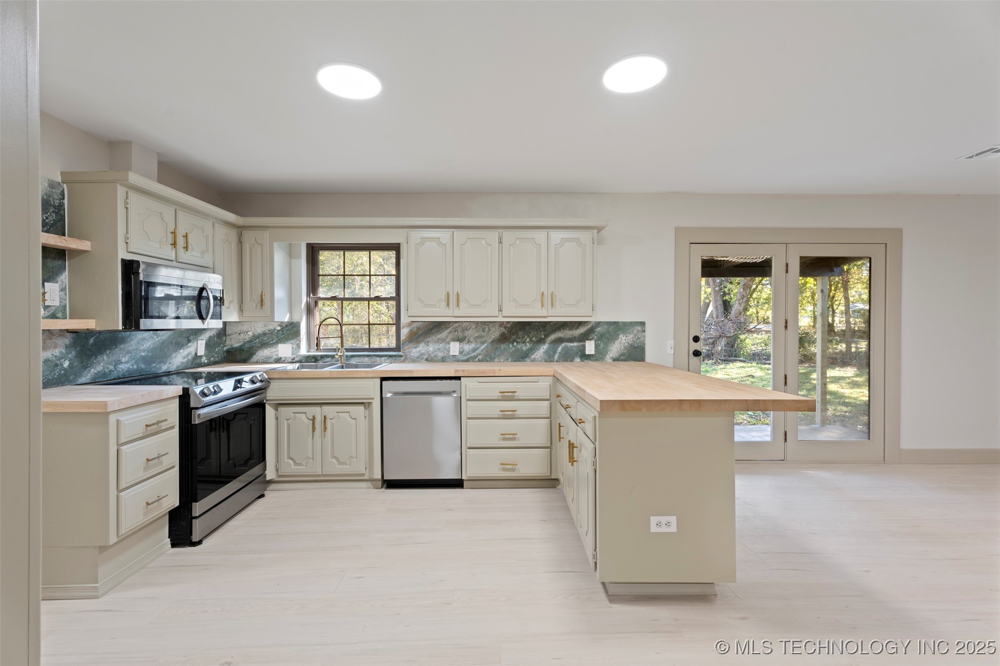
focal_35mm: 16
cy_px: 333
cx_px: 500
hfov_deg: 96.7
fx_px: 444
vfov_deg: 73.7
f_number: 9
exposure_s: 1
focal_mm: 16
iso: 200
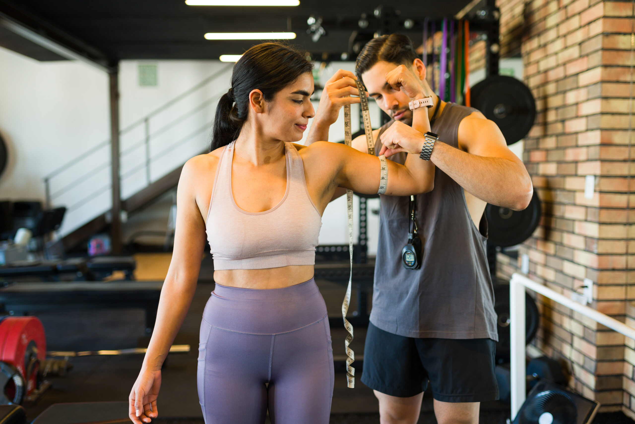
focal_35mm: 35
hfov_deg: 54.4
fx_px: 617
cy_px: 212
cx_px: 318
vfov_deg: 37.9
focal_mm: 35
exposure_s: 1/125
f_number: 1.8
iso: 320
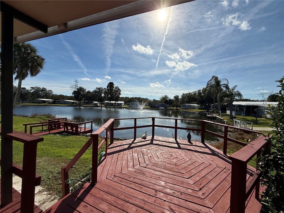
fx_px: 115
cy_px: 106
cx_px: 142
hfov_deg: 102.1
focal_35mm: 14
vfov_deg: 85.7
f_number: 2.2
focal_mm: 2.22
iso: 50
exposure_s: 1/6173
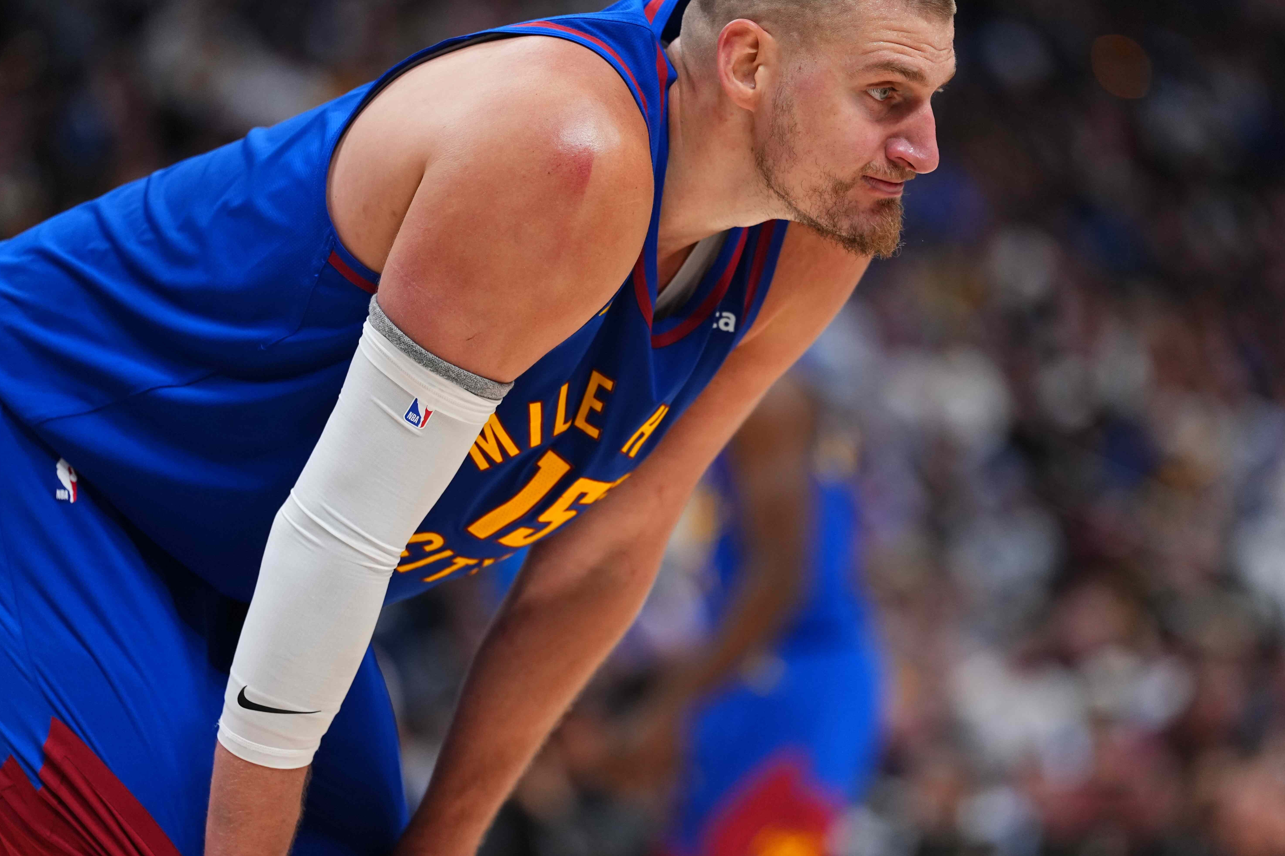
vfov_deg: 6.3
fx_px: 7816
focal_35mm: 219
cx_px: 640
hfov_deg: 9.4
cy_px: 423
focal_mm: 150
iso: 1600
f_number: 2
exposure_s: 1/1600
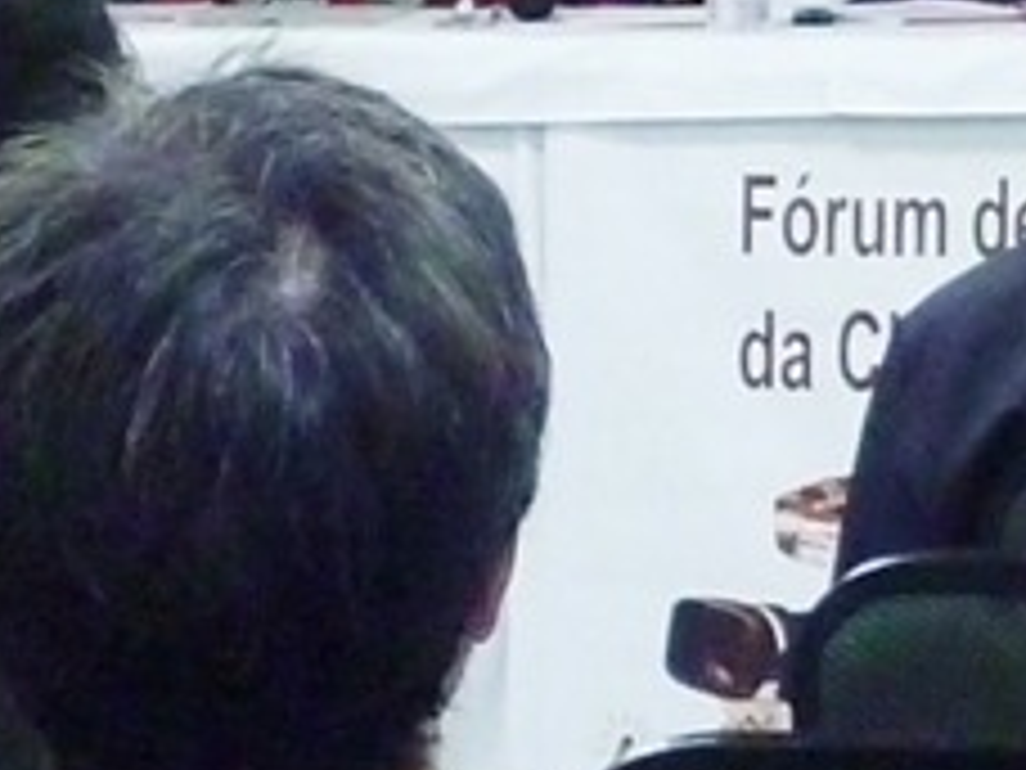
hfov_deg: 6.3
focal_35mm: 315
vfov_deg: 4.7
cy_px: -135
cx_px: 1184
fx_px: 9336
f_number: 6.5
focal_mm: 20
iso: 3200
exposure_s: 1/60
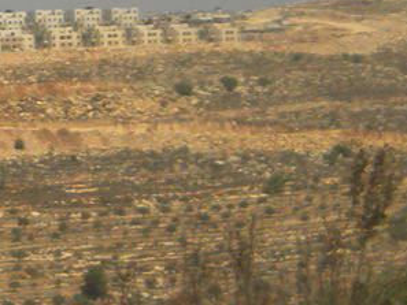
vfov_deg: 7.7
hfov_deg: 9.4
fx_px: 2270
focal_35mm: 193
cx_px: -488
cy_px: -16
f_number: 7.6
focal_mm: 7.3
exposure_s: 1/438
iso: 80
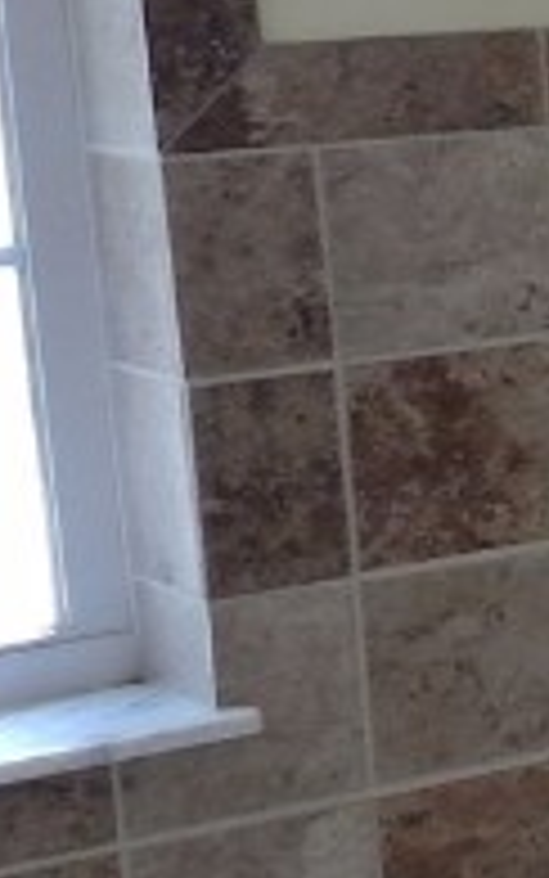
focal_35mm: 128
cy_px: 239
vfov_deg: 16.2
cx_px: 2210
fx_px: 3062
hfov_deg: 7.3
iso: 125
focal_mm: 4
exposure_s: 1/40
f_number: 3
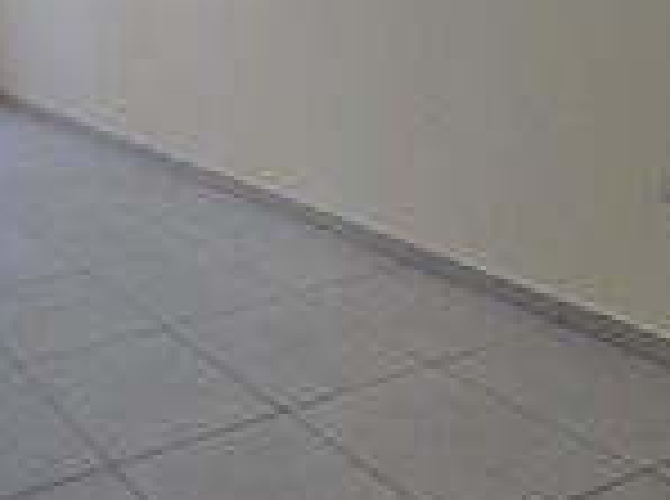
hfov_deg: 38.6
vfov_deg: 34.3
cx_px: -70
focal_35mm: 40
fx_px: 772
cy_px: 74
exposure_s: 1/100
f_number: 1.9
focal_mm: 2.2
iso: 40
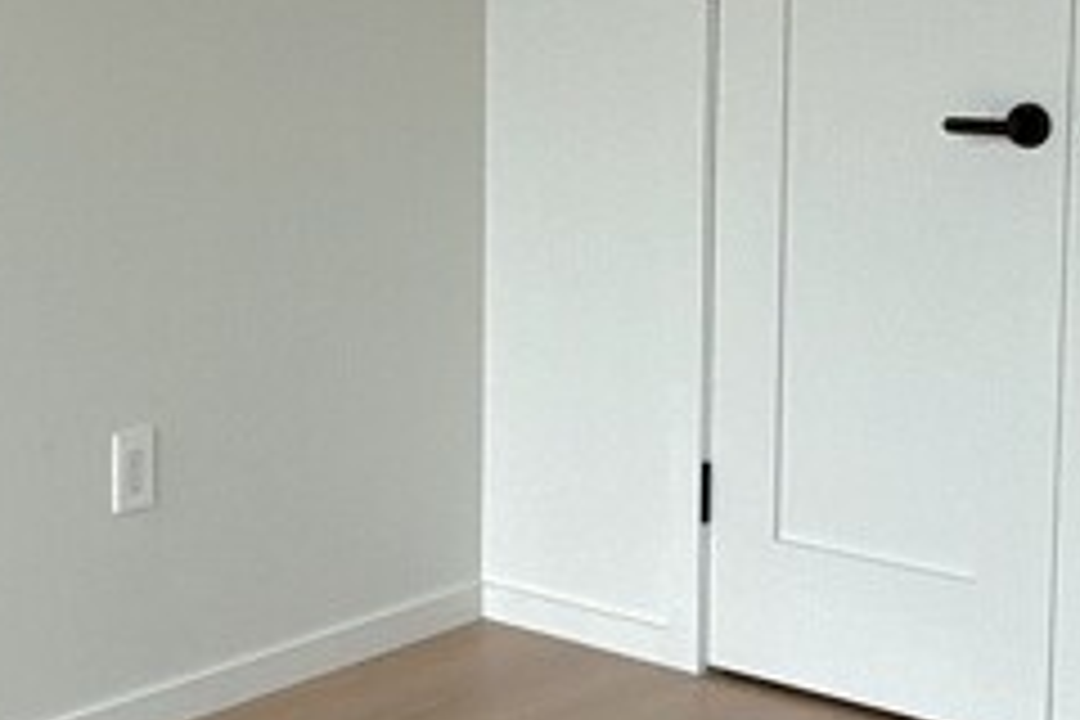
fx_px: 2430
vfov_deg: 16.8
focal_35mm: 81
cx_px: 196
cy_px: 180
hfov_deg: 24.6
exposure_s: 1/99
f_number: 2.2
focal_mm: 2.22
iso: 64
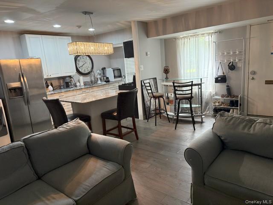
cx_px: 136
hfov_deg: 71.6
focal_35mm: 24
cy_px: 102
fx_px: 189
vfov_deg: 56.8
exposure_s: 1/60
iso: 250
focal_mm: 6.76
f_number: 1.78
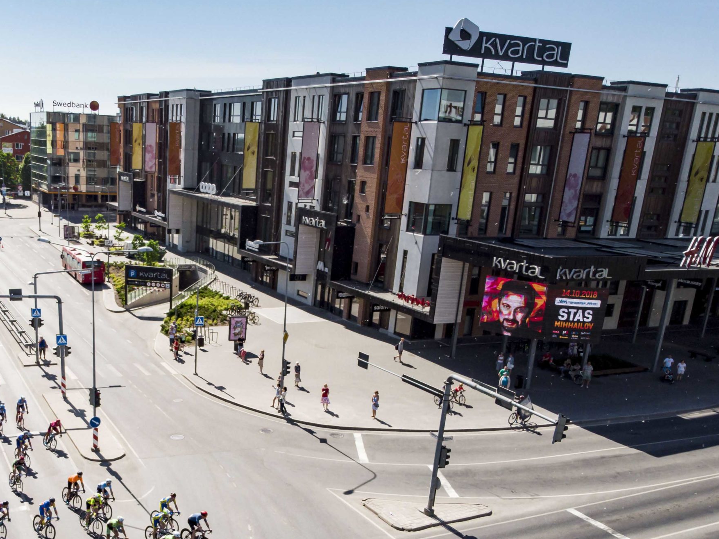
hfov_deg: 51.6
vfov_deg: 39.9
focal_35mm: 35
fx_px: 727
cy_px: 385
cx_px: 235
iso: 200
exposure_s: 1/2000
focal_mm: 4.5
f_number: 2.8
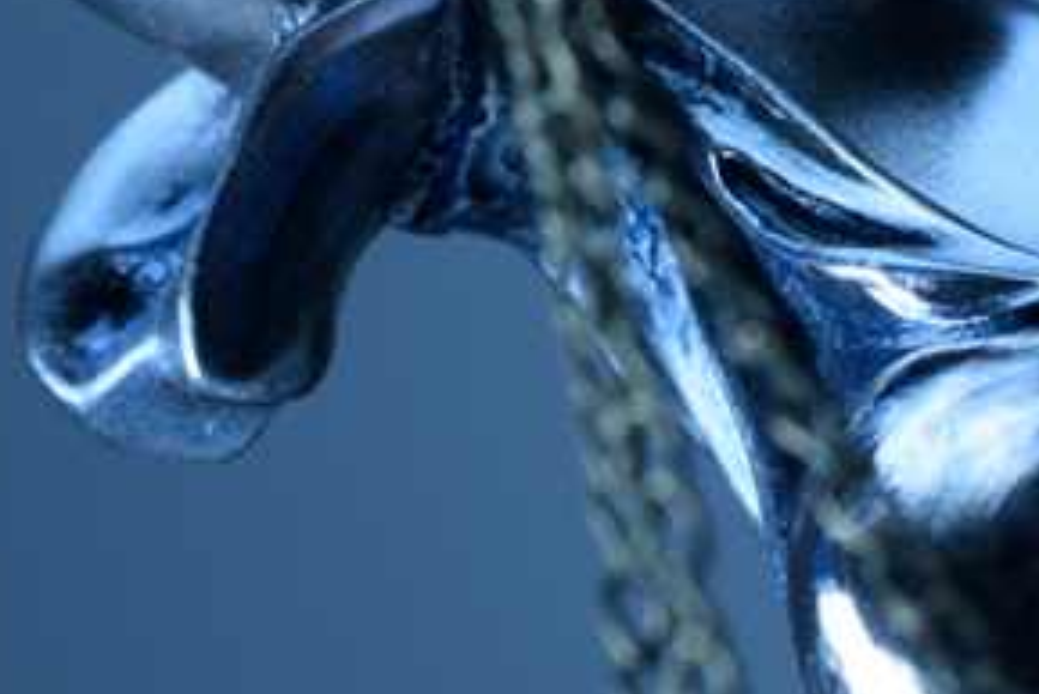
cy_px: 106
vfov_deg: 2.5
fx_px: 15736
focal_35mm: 545
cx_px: 981
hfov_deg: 3.8
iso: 200
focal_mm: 105
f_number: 10
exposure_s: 1/100
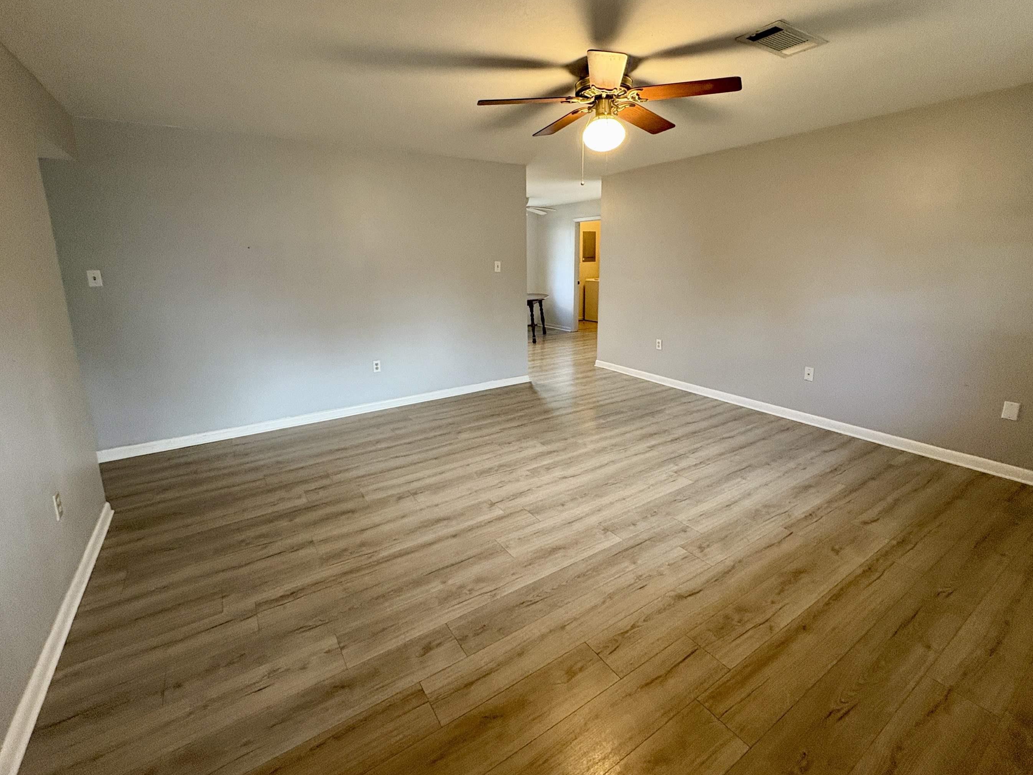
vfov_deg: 77.9
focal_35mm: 16
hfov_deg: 94.5
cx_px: 522
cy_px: 347
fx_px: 477
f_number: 2.2
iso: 400
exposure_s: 1/60
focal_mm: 2.22
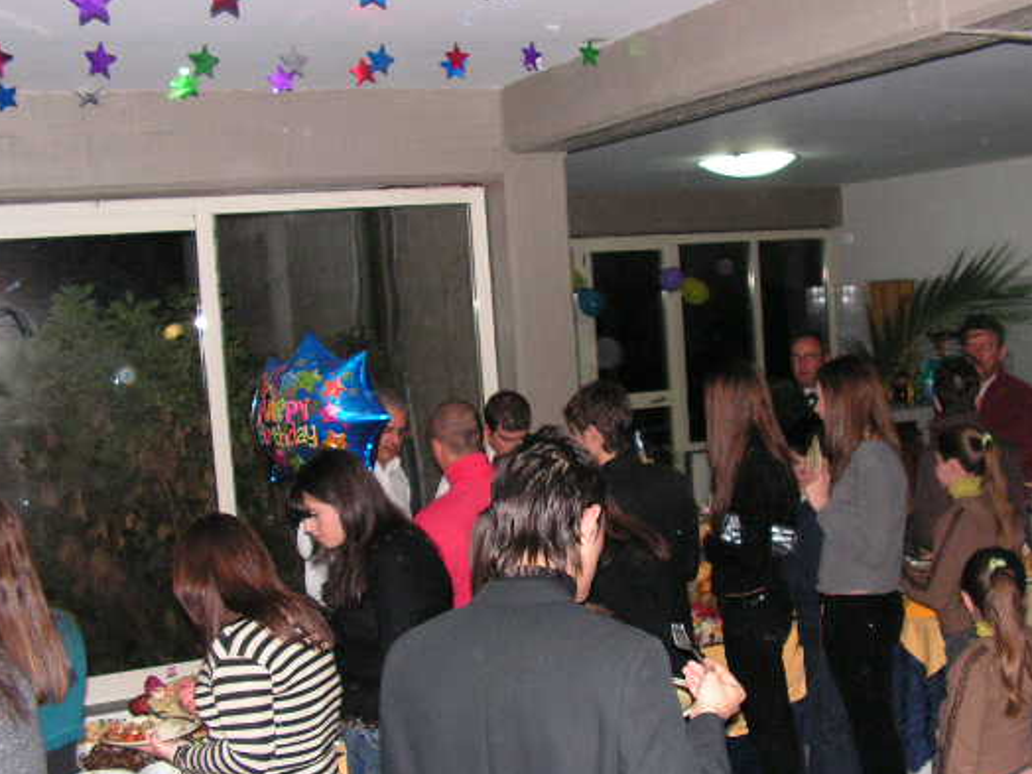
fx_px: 1312
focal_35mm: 44
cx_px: 599
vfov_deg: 32.8
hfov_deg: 42.8
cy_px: 435
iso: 200
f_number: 3.2
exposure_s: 1/40
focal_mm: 6
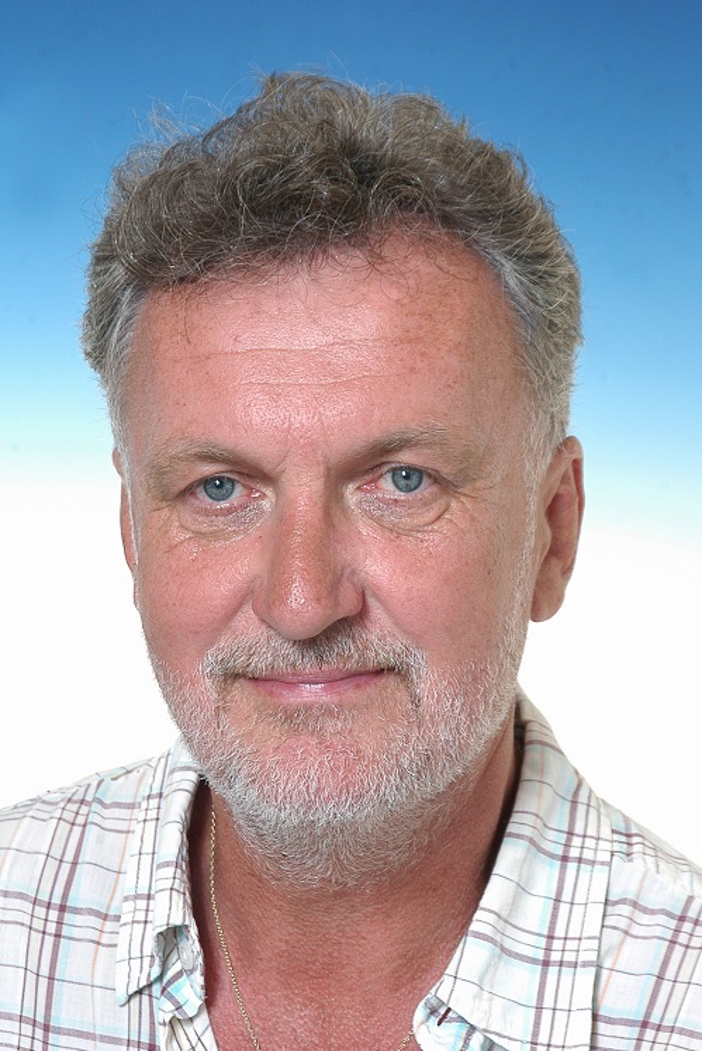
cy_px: 526
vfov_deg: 15.2
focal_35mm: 135
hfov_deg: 10.2
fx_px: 3943
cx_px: 351
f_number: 7.1
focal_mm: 90
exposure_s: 1/50
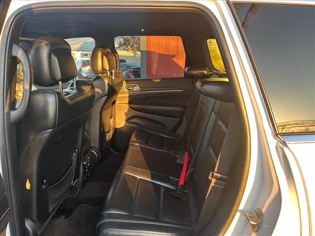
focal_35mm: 26
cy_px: 118
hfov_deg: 67.3
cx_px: 158
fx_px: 237
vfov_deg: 53.1
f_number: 1.5
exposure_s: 1/121
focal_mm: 5.7
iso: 64
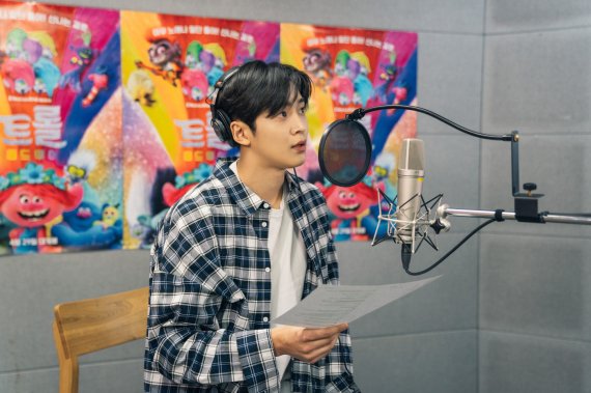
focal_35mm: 45
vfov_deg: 29.8
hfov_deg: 43.6
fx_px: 738
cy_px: 196
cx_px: 296
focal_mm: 45
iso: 1250
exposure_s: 1/160
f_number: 2.8
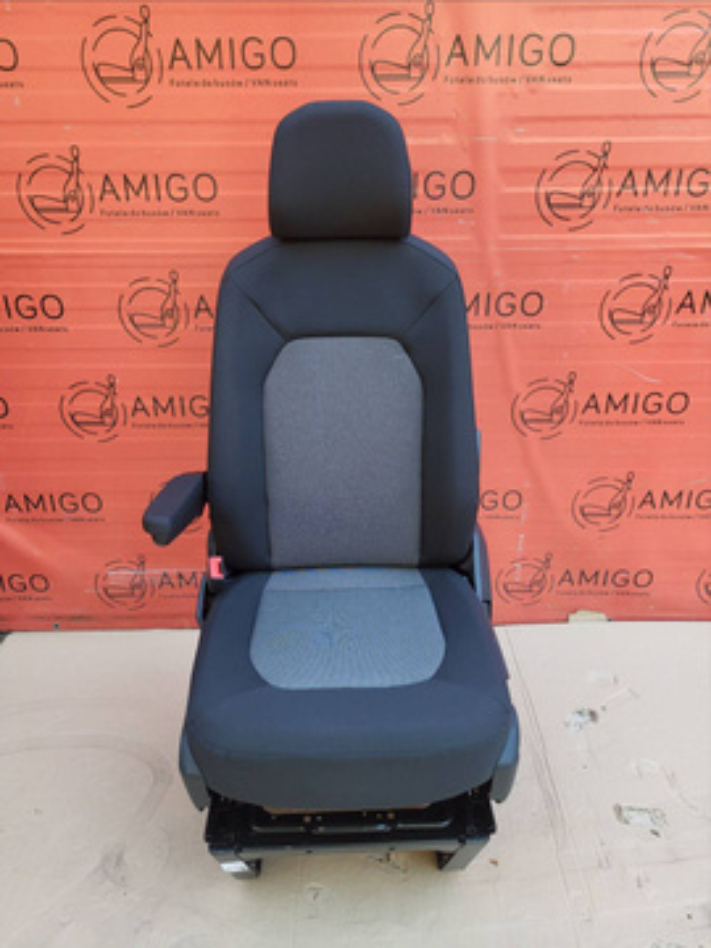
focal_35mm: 26
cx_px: 356
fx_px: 712
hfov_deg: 53.1
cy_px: 474
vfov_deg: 67.3
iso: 64
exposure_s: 1/100
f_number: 1.8
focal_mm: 5.4
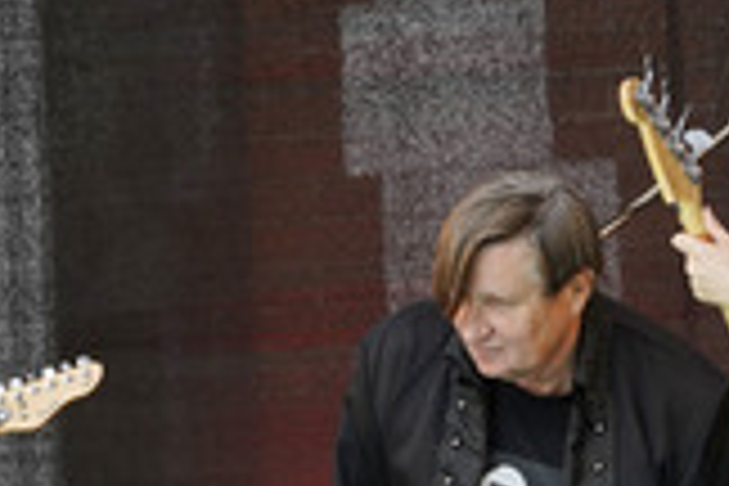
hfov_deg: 3.7
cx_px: 403
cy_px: 356
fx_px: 11258
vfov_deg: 2.5
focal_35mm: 556
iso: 1250
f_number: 6.3
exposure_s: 1/160
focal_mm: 200
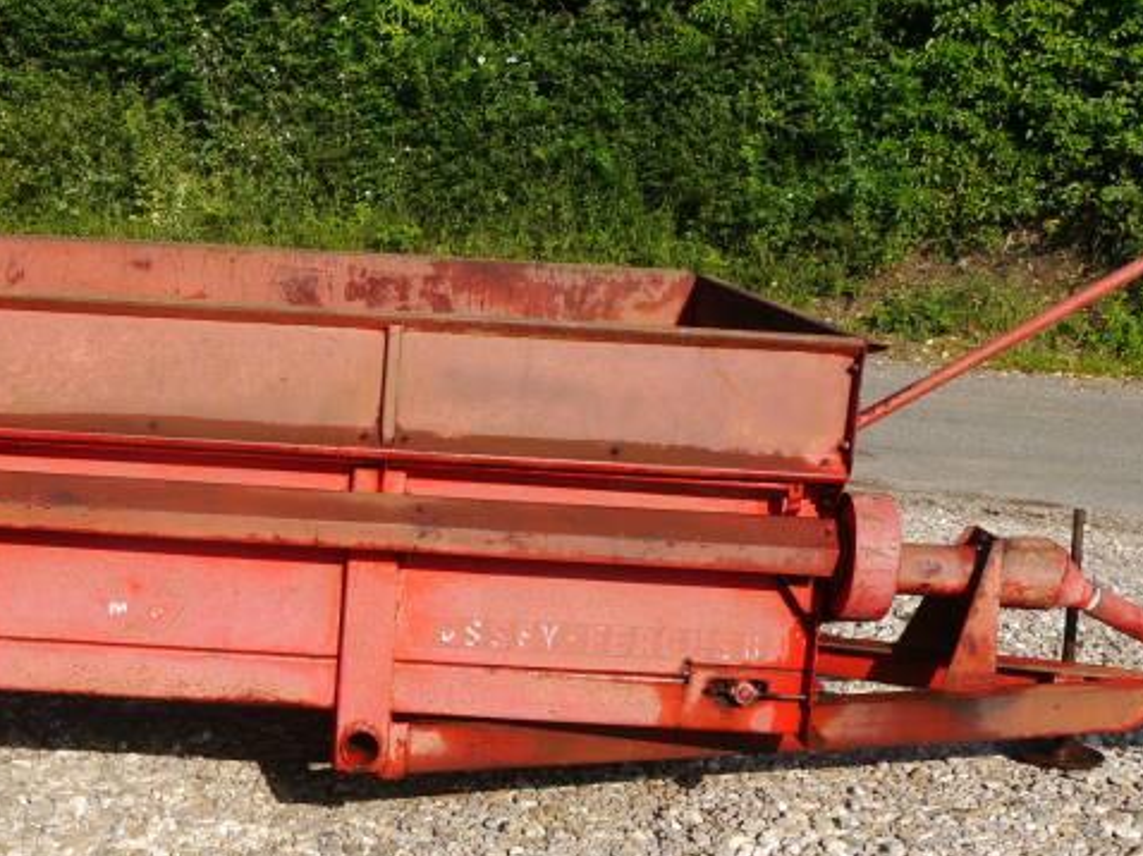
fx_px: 1980
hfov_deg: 31.2
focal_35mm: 60
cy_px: 454
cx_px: 203
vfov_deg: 24.4
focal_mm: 14
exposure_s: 1/400
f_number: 7.1
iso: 160
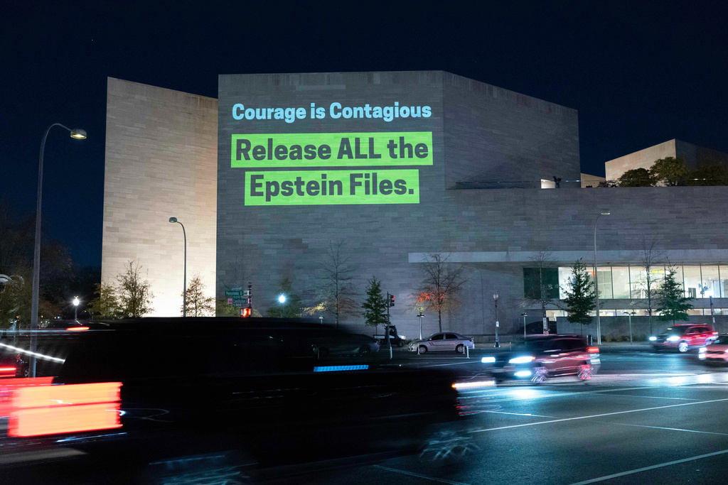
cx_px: 364
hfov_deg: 54.4
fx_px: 708
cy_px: 242
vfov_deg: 37.9
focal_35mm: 35
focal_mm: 35
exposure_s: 1/15
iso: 10000
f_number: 4.5
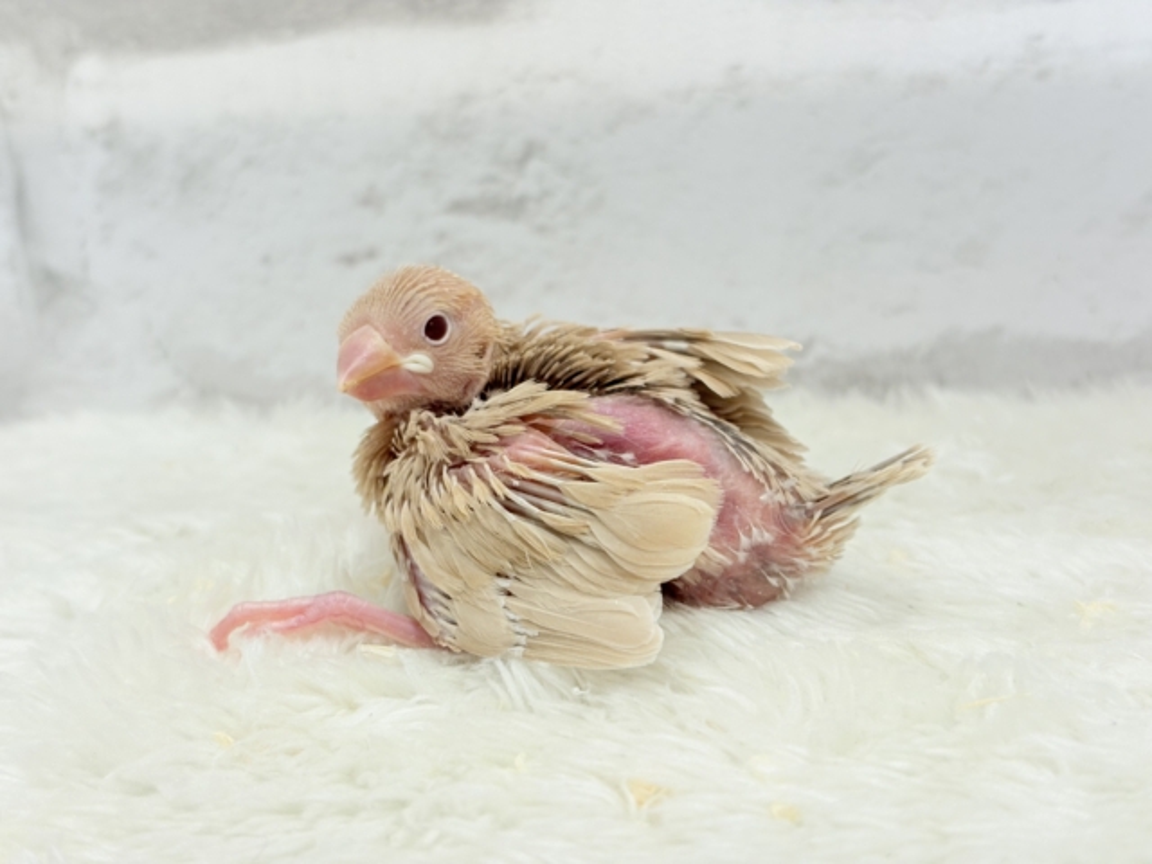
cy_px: 432
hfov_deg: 36.8
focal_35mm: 52
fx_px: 1731
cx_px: 576
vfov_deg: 28.0
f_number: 1.6
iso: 40
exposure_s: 1/50
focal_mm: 5.96
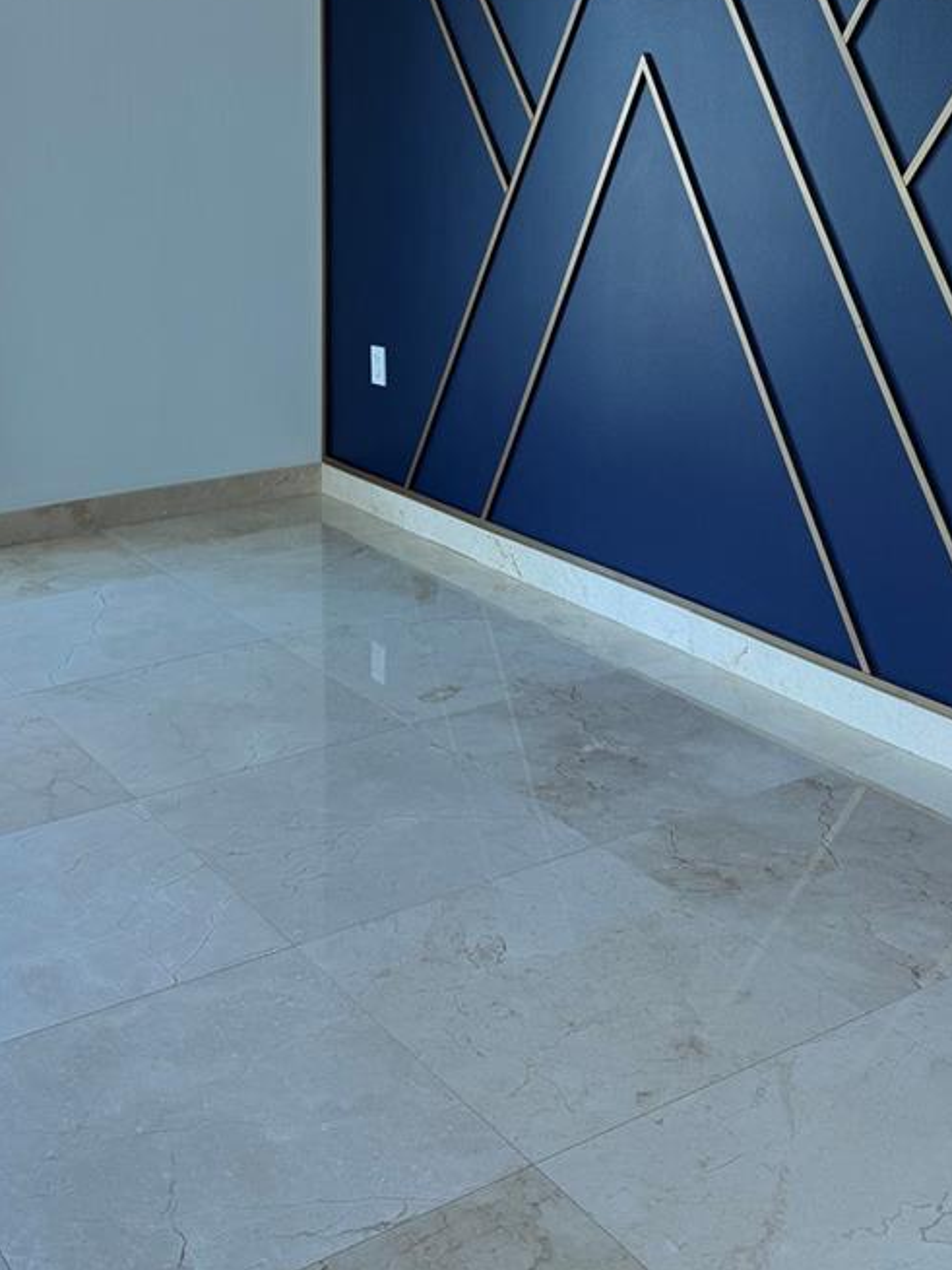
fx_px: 1614
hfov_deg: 32.8
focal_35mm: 44
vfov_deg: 41.2
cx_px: 403
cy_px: 266
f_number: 1.78
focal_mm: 6.76
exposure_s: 1/174
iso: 80
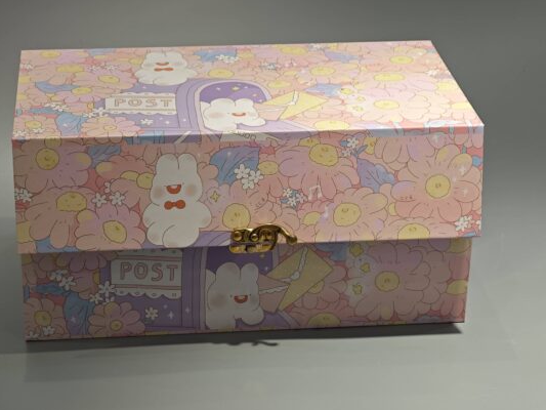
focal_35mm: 90
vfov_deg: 16.4
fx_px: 1420
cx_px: 259
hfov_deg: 21.8
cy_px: 187
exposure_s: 1/100
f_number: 2
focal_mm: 10.1
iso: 100
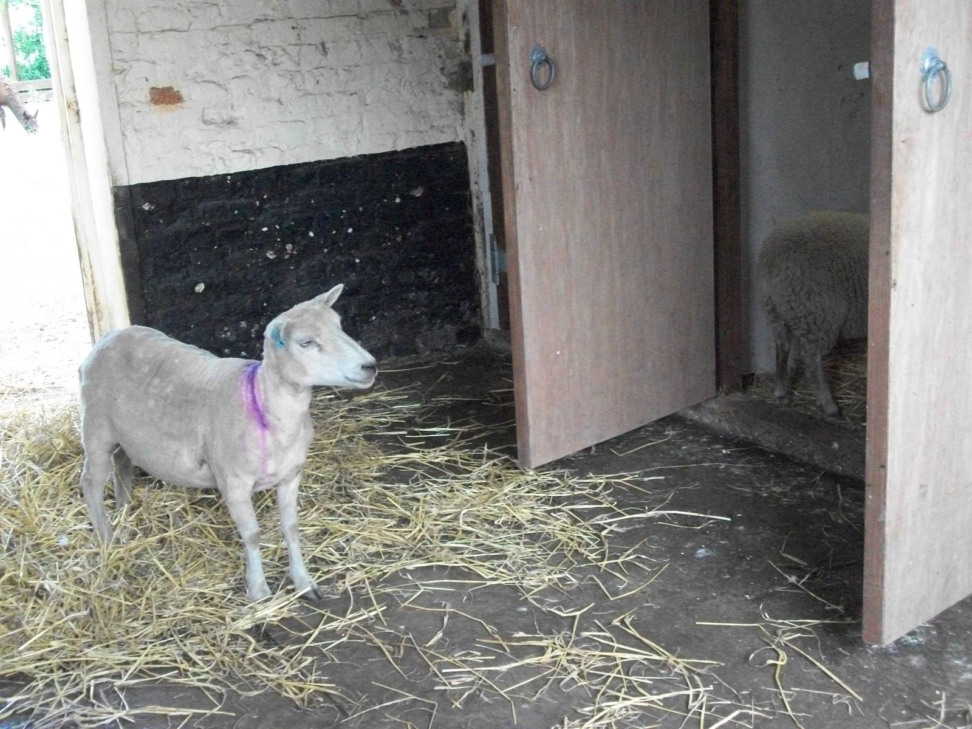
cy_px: 364
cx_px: 486
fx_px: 1404
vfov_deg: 29.1
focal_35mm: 50
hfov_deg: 38.2
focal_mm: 8.8
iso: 800
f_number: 3.6
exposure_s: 1/125
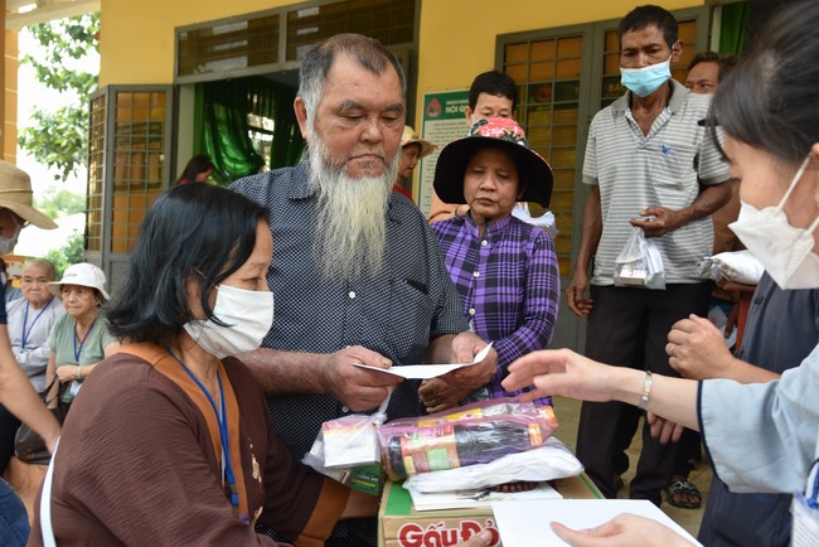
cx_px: 410
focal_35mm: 34
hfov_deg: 55.8
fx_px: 774
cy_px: 274
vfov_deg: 38.9
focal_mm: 34
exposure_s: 1/125
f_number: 5.6
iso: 400
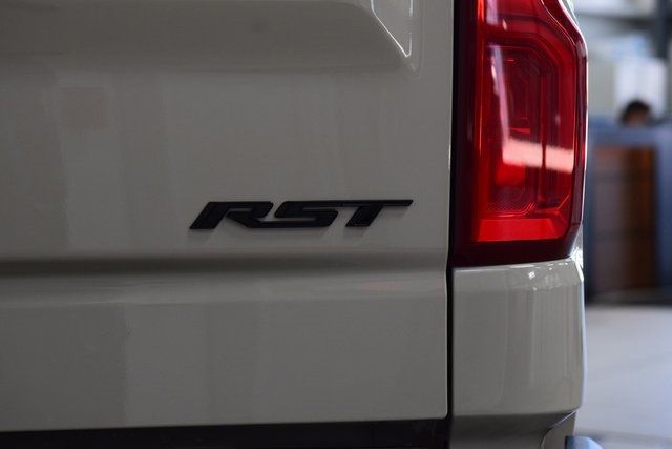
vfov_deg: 13.0
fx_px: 1960
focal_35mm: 105
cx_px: 336
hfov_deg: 19.5
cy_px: 224
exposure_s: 1/125
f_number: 5
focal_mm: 70
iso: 1600
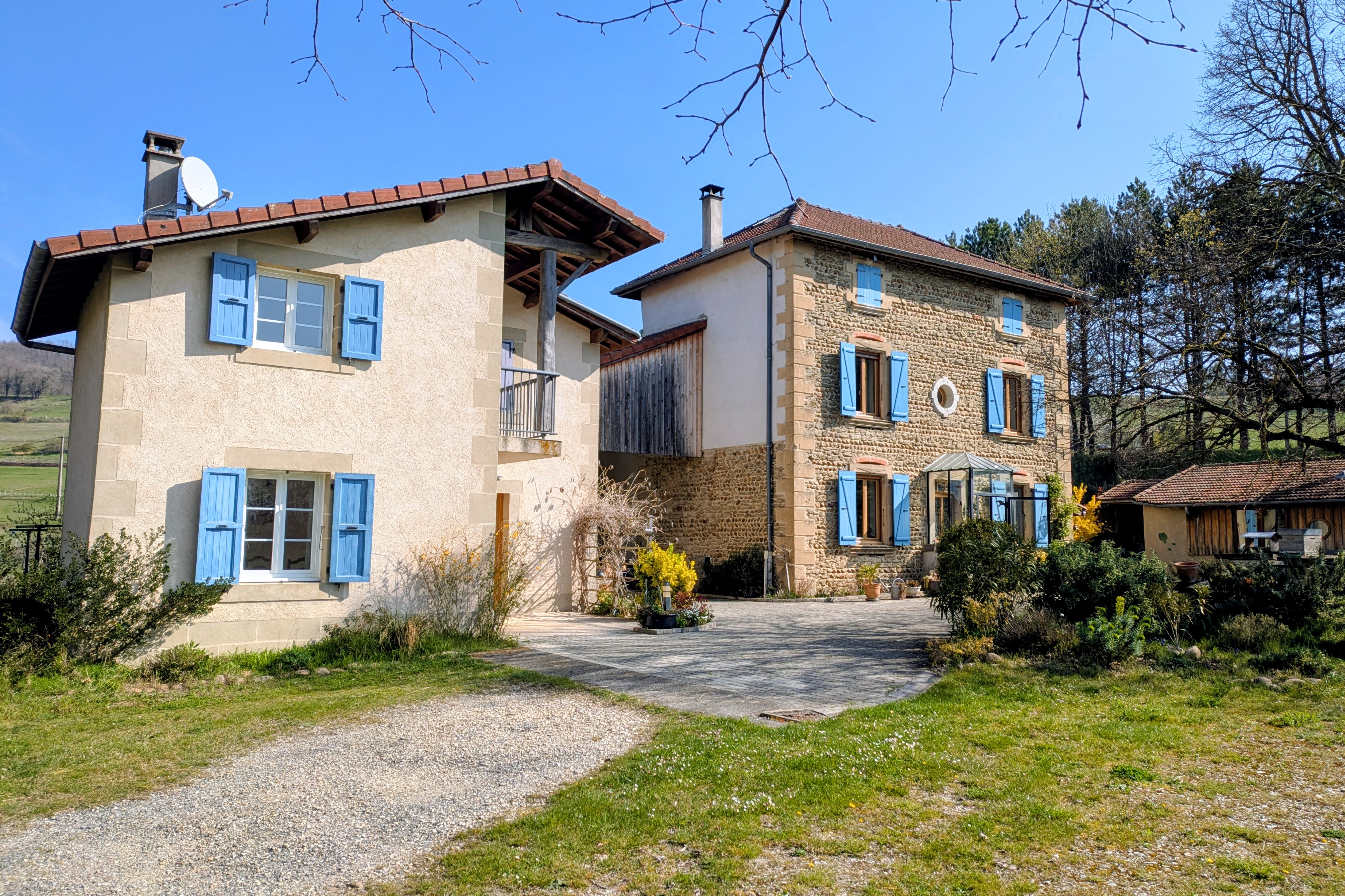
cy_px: 440
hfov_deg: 67.4
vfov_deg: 47.9
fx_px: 1009
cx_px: 697
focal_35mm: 27
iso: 47
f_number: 1.89
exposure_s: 1/1776
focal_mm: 5.43
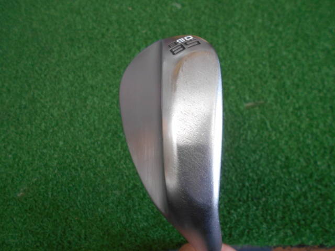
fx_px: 252
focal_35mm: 26
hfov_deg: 67.3
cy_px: 126
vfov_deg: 53.1
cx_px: 168
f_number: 3.2
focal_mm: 4.6
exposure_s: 1/30
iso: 160
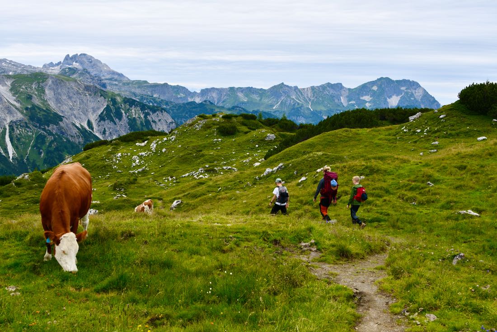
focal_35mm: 42
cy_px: 166
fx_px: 580
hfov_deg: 46.4
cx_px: 248
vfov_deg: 31.9
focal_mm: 28
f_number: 8
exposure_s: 1/250
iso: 140
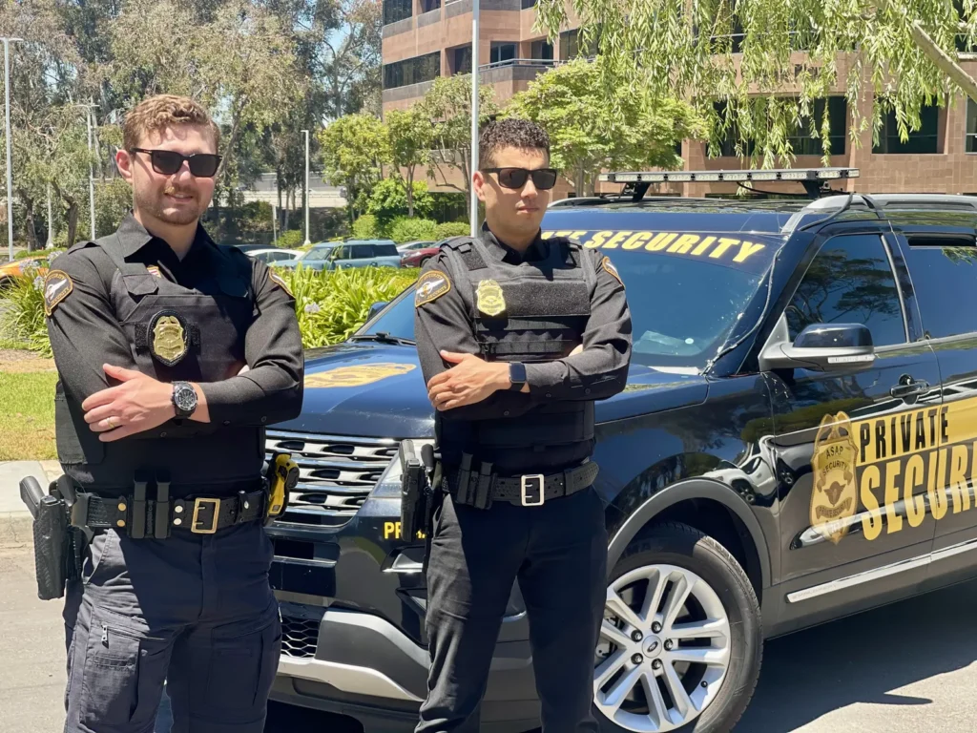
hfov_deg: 30.3
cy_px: 366
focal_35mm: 64
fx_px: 1806
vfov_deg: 22.9
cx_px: 488
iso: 32
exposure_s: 1/372
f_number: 2.2
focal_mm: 7.5
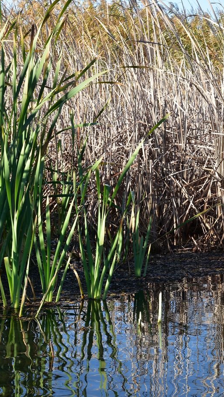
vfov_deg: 20.0
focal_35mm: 107
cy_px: 200
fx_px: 1127
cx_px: 42
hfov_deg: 11.3
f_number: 11
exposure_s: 1/100
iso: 200
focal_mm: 45
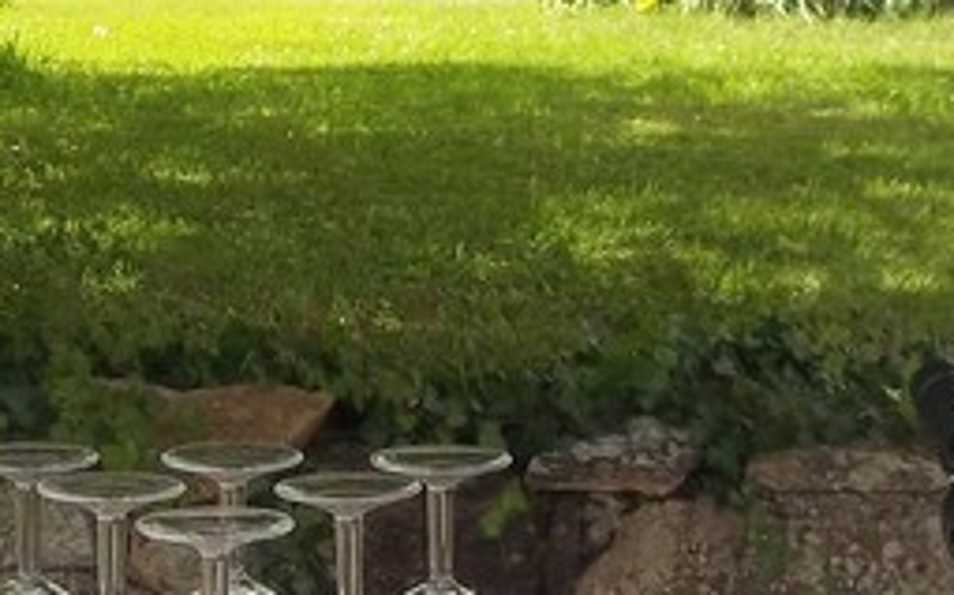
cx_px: 258
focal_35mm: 133
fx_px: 3456
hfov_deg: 15.7
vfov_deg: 9.8
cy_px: 281
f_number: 3.2
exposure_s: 1/400
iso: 80
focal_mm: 7.1
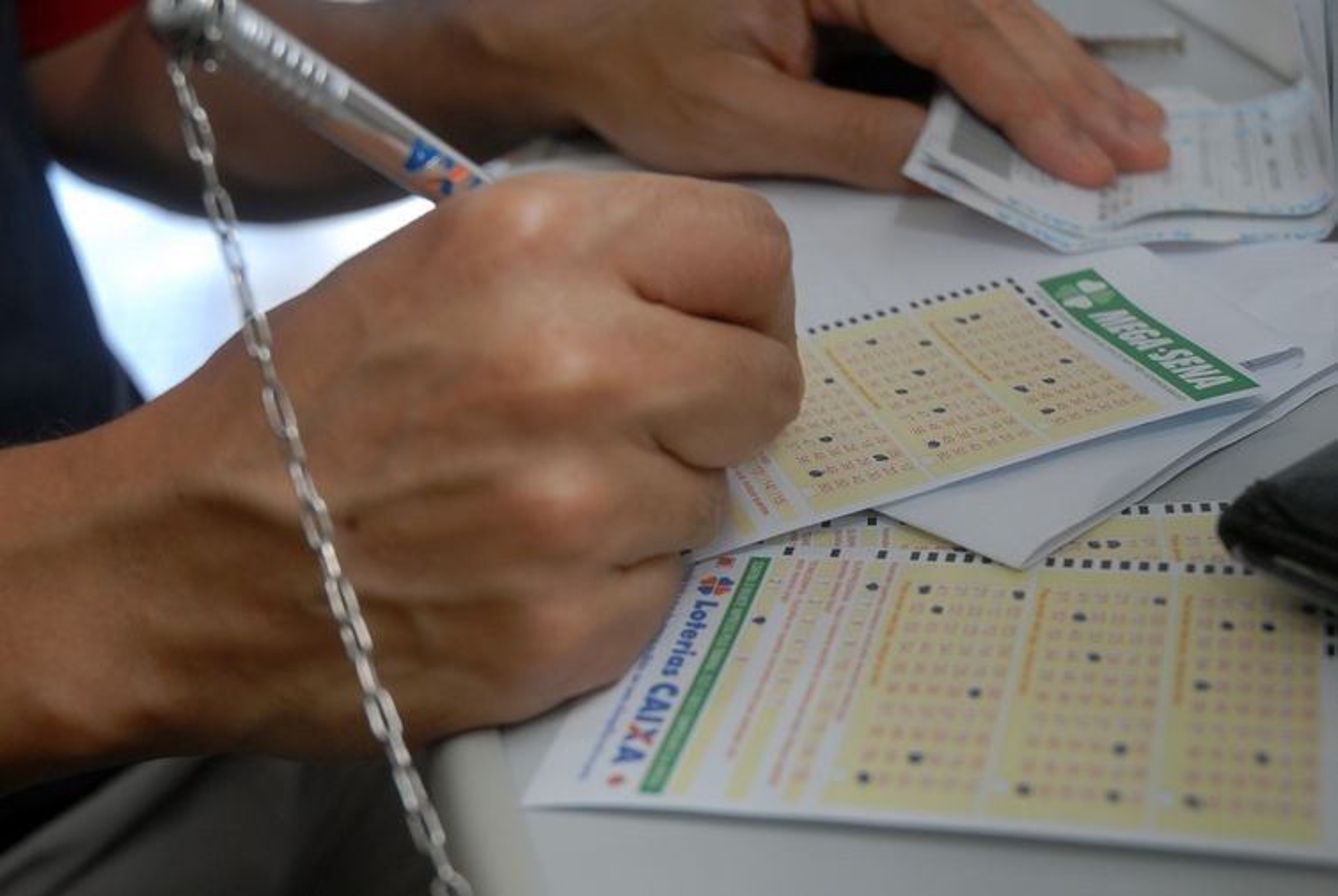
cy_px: 448
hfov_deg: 33.4
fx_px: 2233
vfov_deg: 22.7
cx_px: 669
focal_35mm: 60
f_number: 4.5
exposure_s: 1/60
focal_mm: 40
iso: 400
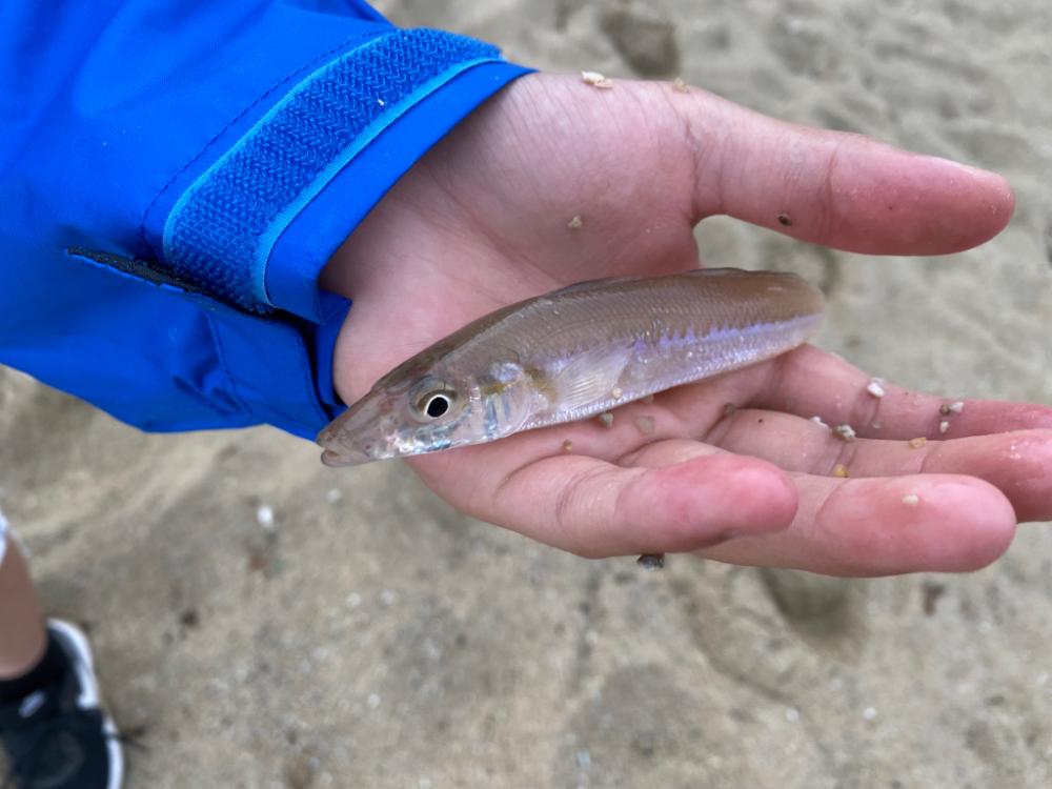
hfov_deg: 67.3
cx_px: 526
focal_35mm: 26
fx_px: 790
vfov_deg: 53.1
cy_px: 394
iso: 32
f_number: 1.8
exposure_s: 1/201
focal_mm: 4.25
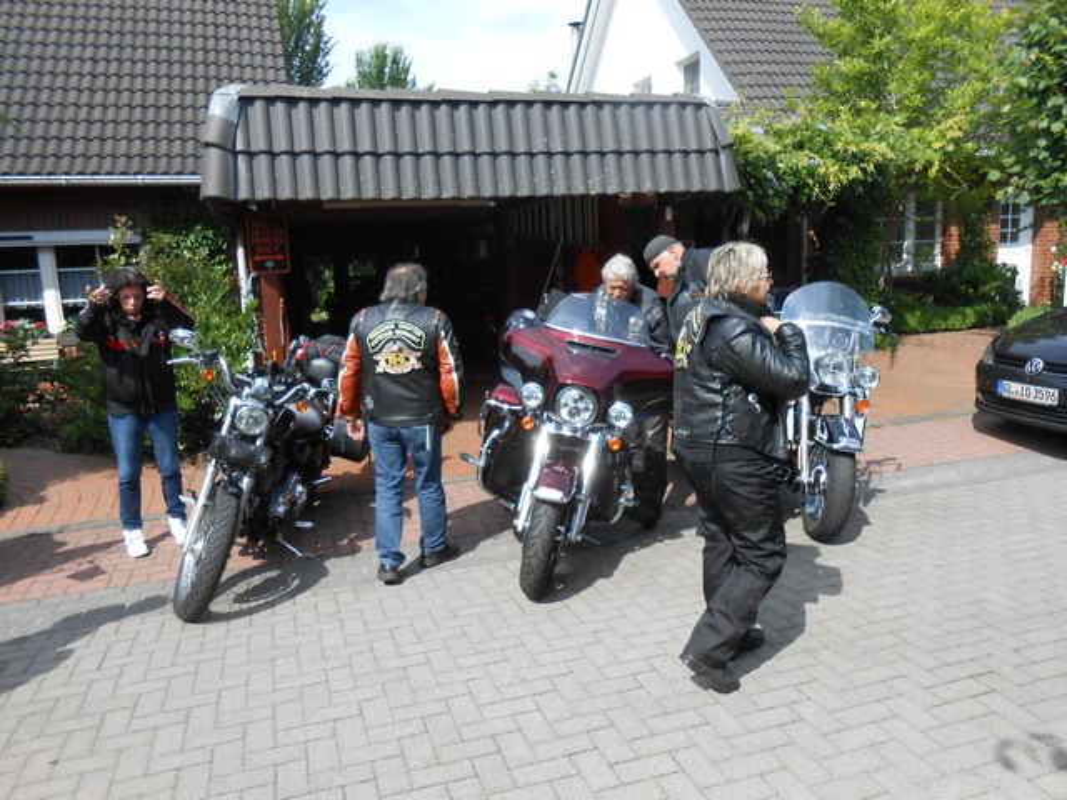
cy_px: 400
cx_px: 534
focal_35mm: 26
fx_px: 801
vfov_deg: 53.1
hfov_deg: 67.3
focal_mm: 4.6
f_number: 3.5
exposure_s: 1/400
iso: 80
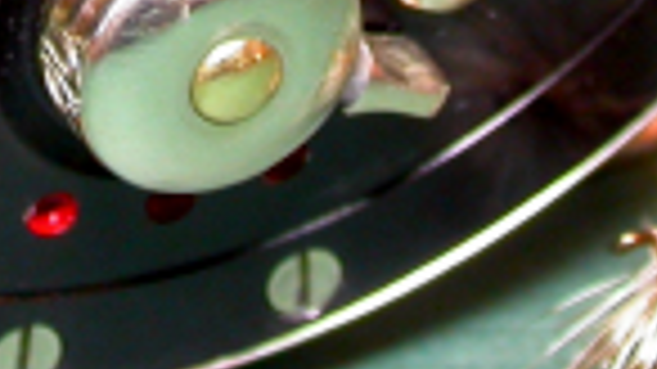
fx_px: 5503
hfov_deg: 6.8
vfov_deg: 3.8
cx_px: 126
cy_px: -464
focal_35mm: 316
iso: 100
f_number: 3.2
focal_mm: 13.8
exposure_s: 1/7.4
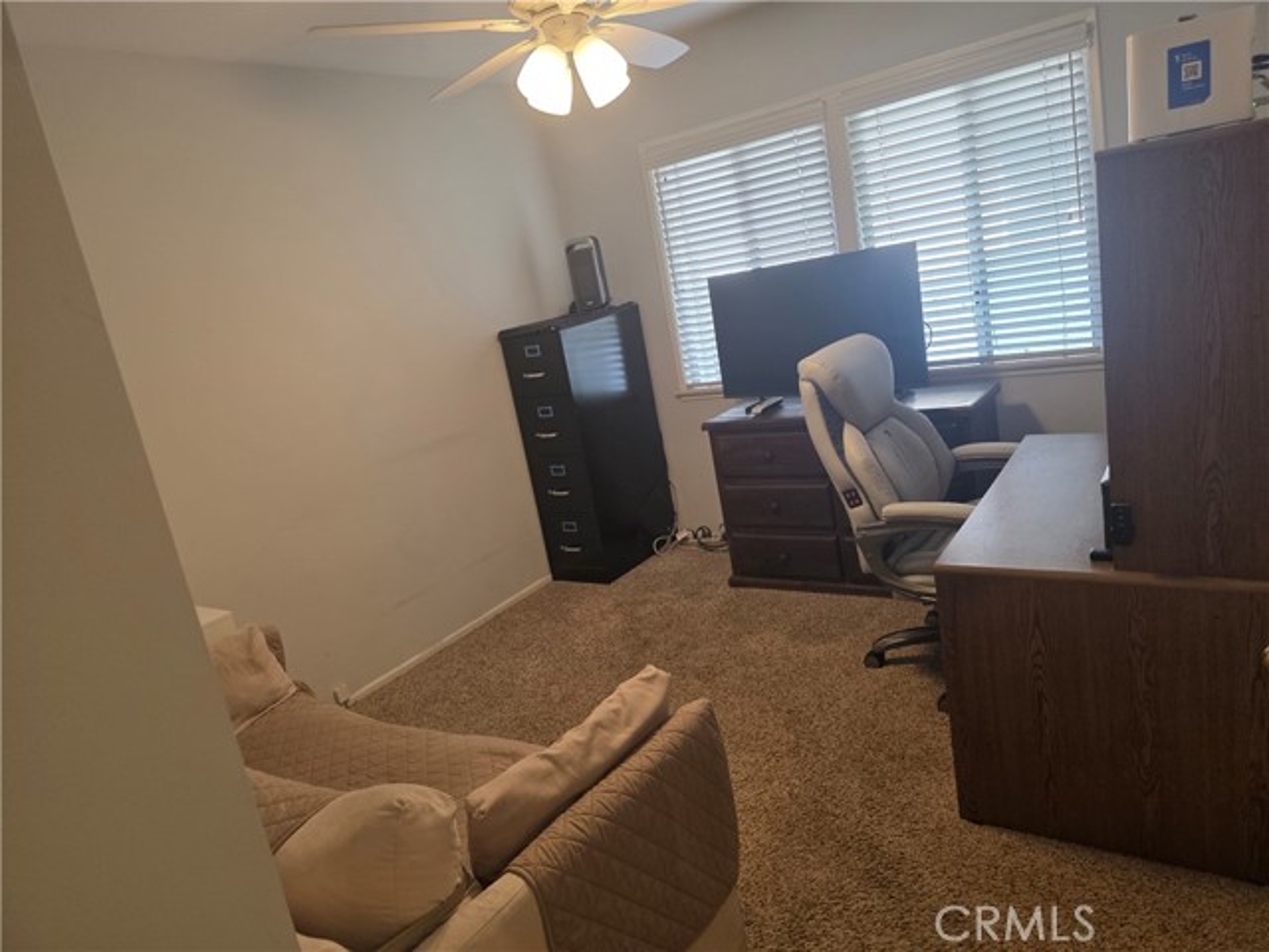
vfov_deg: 58.9
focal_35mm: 23
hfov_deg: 73.9
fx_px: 843
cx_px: 634
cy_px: 476
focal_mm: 6.3
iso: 250
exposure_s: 1/120
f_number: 1.7
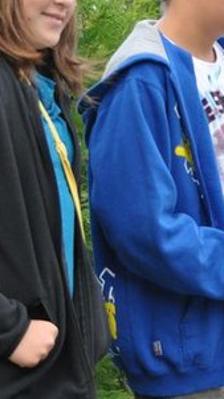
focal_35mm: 176
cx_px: 267
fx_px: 1861
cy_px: 182
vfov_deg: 12.2
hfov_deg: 6.8
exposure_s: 1/250
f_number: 4.8
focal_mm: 52
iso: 2000
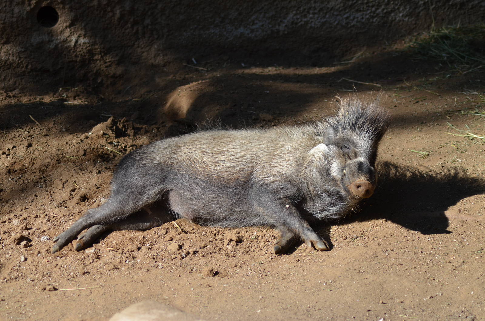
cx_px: 242
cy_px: 160
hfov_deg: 9.2
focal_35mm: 225
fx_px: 3025
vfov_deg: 6.1
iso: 400
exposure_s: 1/1600
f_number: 5
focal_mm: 150
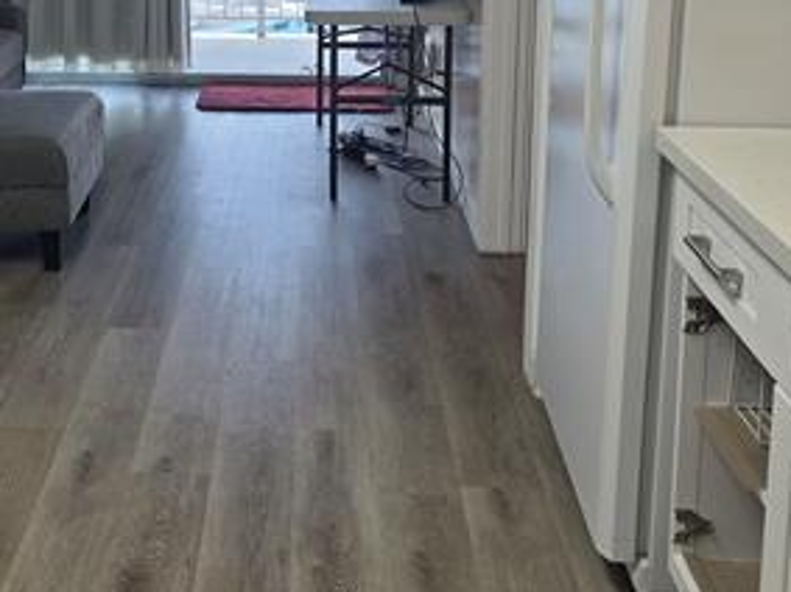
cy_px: 22
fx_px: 1188
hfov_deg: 36.2
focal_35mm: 52
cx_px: 224
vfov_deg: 26.7
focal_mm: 6.3
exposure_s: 1/120
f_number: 1.7
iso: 64
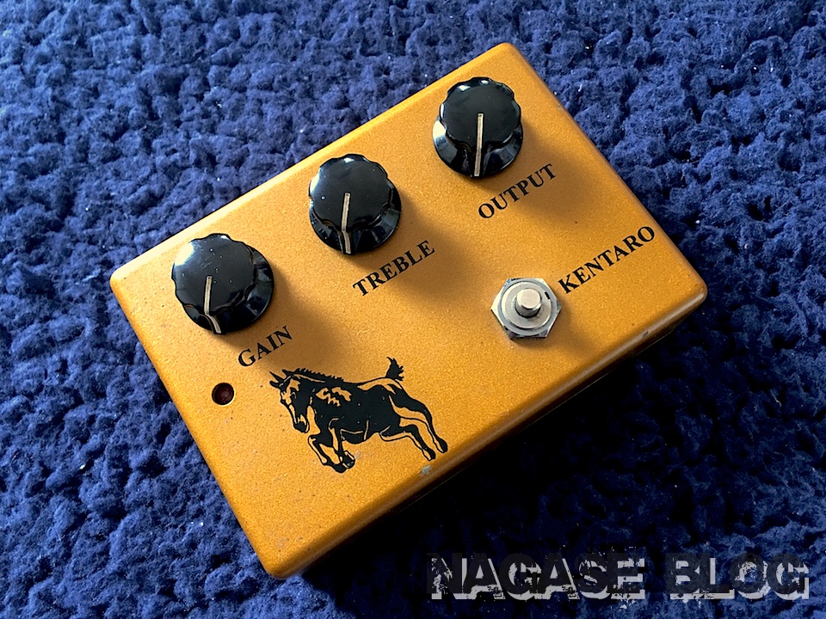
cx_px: 413
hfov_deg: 61.7
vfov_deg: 48.2
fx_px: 692
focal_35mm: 29
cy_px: 310
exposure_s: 1/15
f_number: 2.2
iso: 50
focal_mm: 4.15
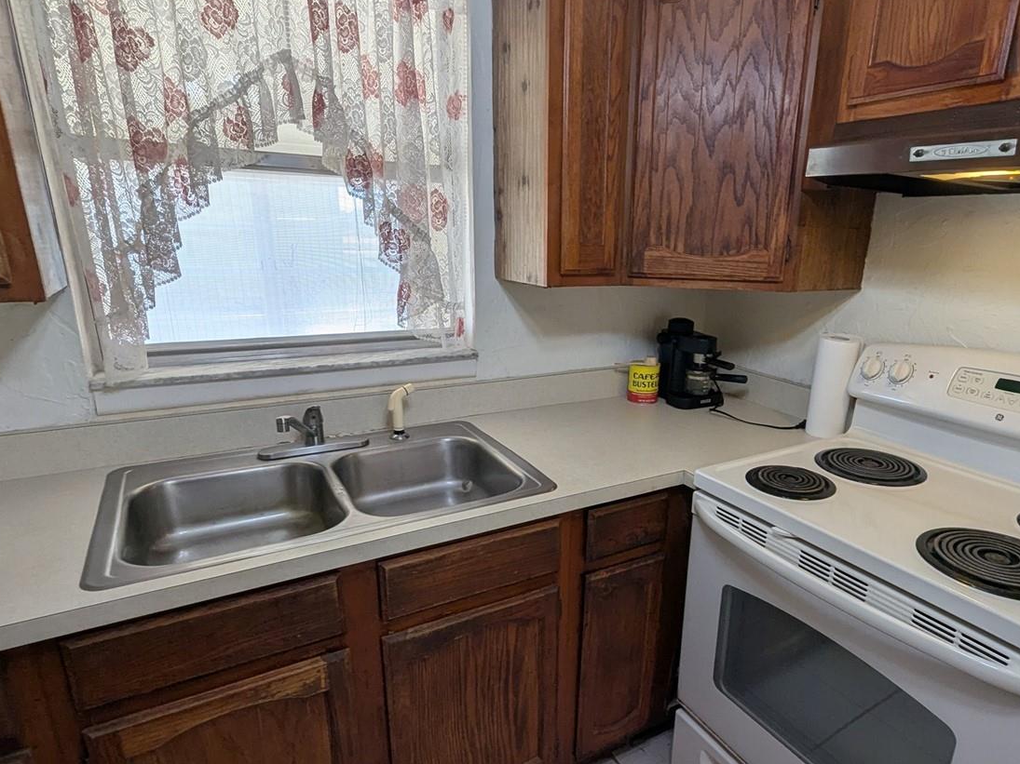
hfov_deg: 84.2
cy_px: 415
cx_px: 581
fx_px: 560
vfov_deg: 68.5
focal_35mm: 19
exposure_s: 1/60
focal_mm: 1.95
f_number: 2.2
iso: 46
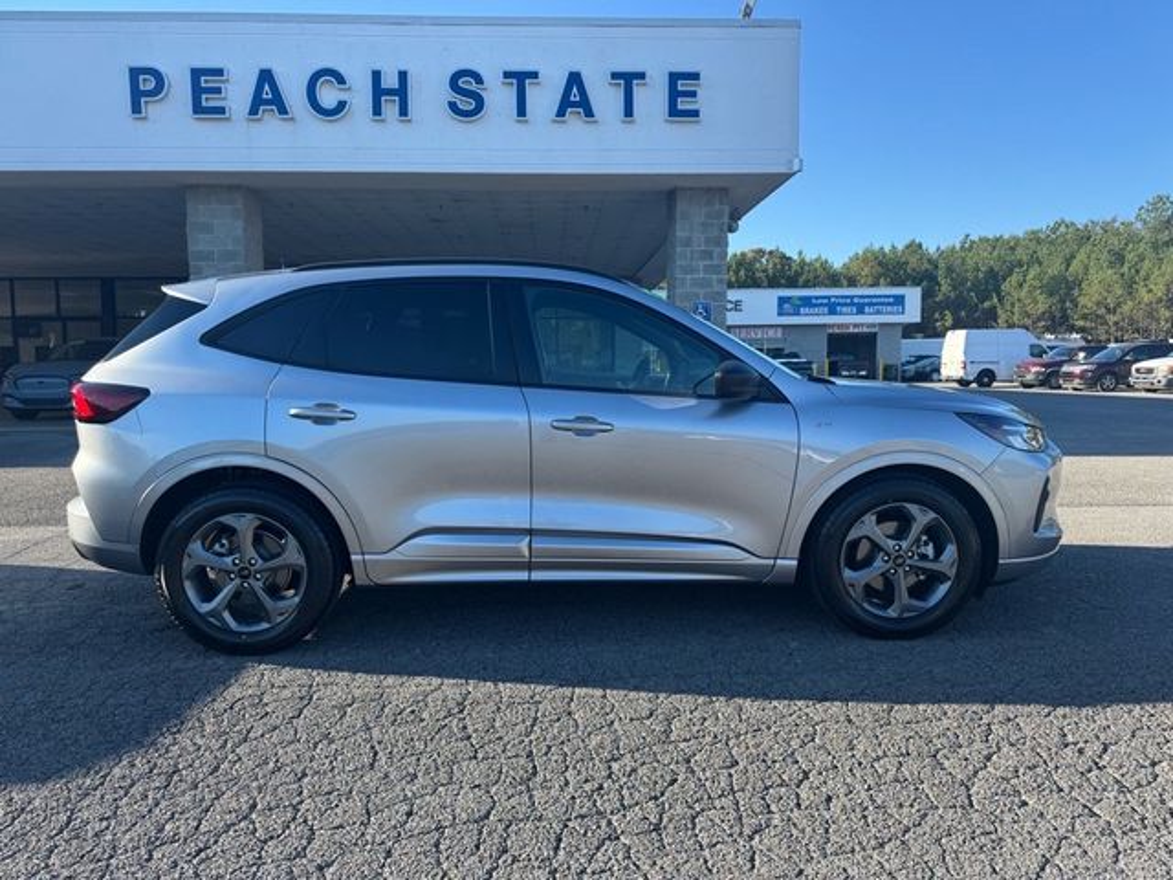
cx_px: 586
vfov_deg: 56.8
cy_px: 440
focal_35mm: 24
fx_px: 813
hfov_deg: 71.6
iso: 80
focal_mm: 6.76
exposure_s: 1/1151
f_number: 1.78
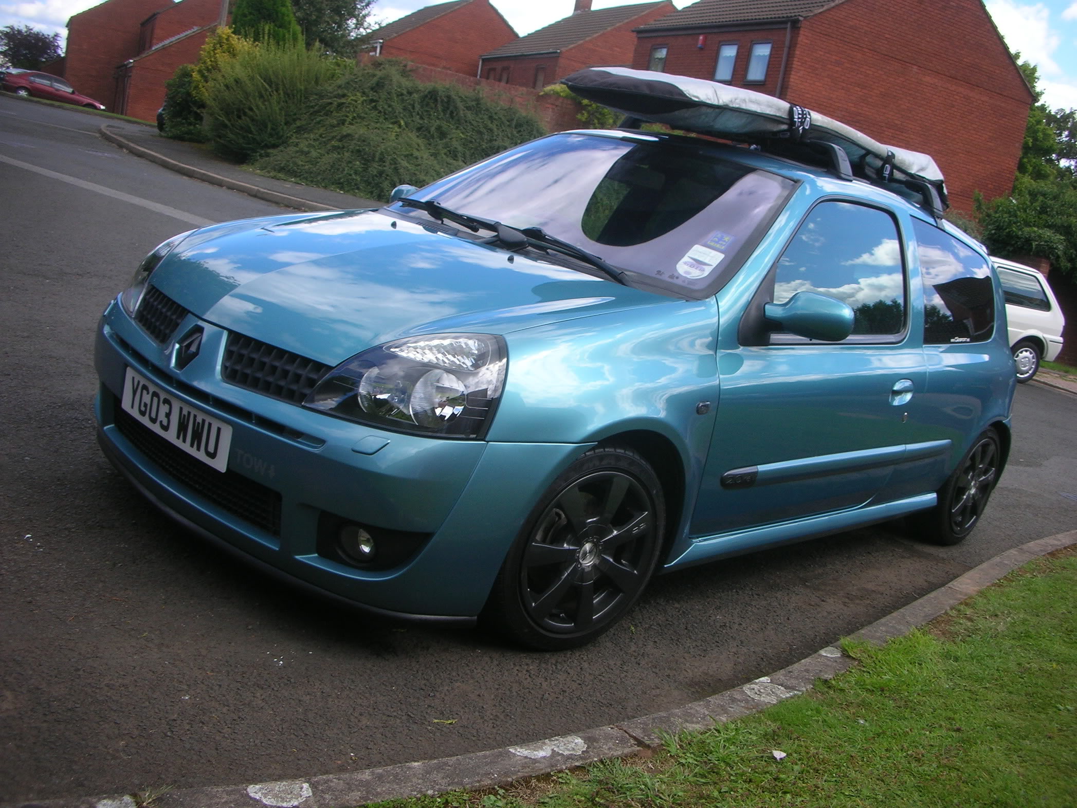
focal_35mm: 35
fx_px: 1089
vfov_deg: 40.7
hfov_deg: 52.6
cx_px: 538
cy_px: 404
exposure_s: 1/39
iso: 50
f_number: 8.5
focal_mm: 5.8
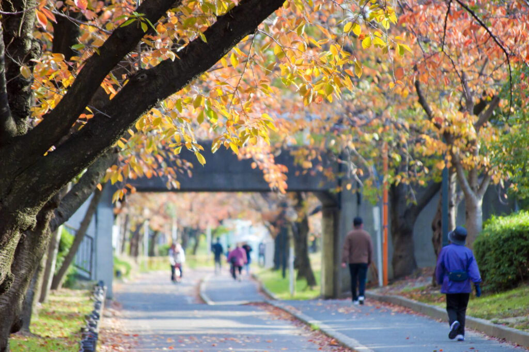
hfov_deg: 6.9
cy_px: 176
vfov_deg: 4.6
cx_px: 264
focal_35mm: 300
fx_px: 4403
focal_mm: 200
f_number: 5.6
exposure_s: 1/500
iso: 800
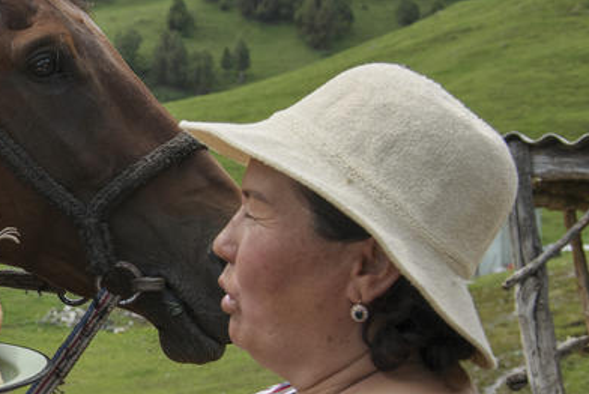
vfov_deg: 13.2
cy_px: 287
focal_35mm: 104
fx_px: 1703
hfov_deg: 17.8
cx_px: -263
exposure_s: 1/400
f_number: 6.3
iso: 160
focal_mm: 34
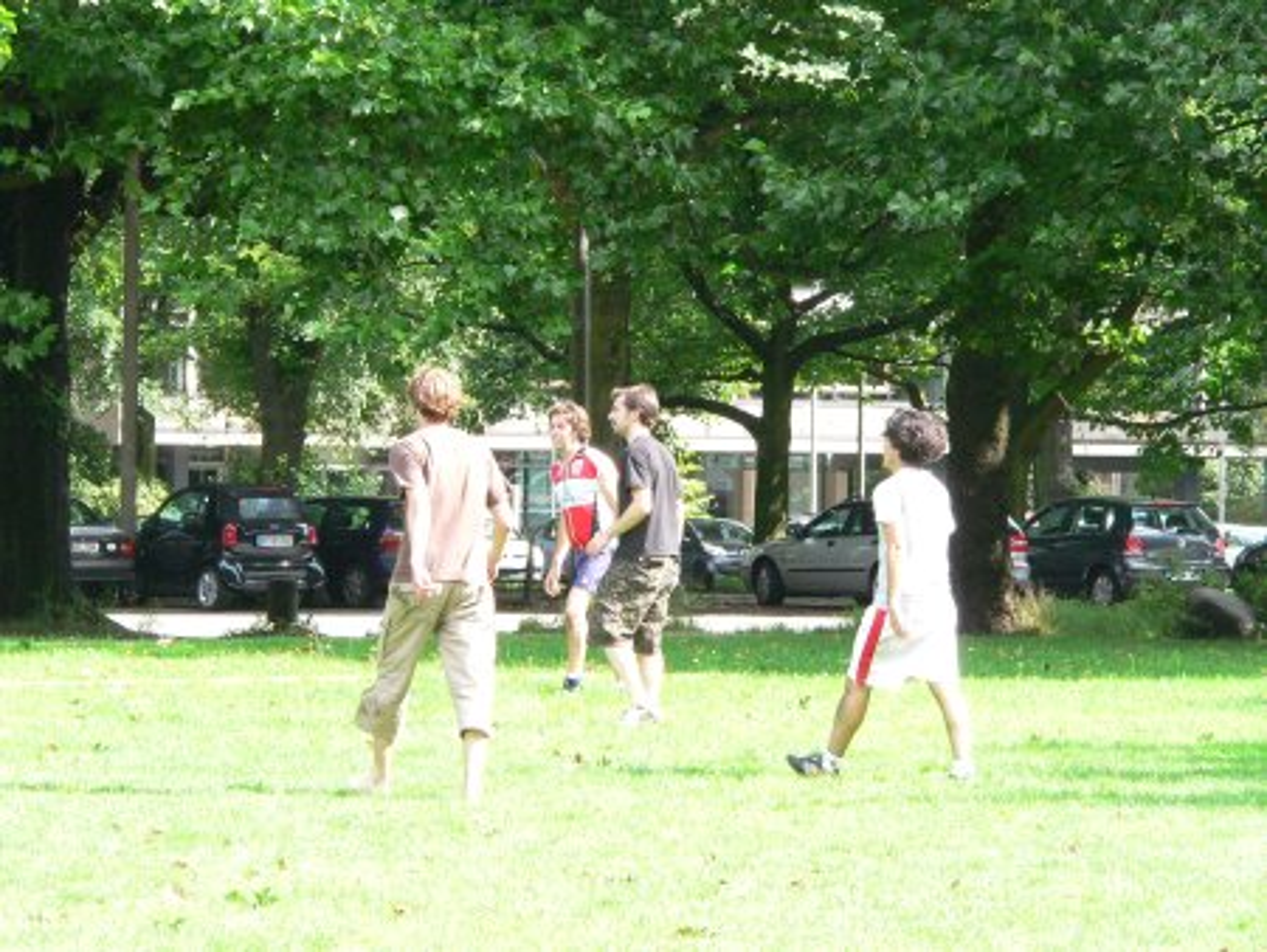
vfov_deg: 7.9
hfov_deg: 10.6
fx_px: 6848
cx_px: 634
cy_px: 476
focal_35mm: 187
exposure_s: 1/200
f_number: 5.6
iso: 400
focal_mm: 31.1
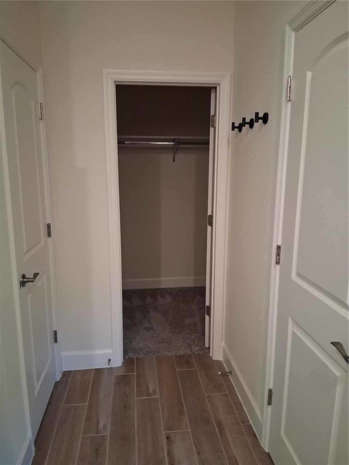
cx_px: 174
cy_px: 232
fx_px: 349
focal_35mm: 26
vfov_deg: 67.3
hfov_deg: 53.1
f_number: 1.8
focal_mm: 3.98
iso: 500
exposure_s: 1/40
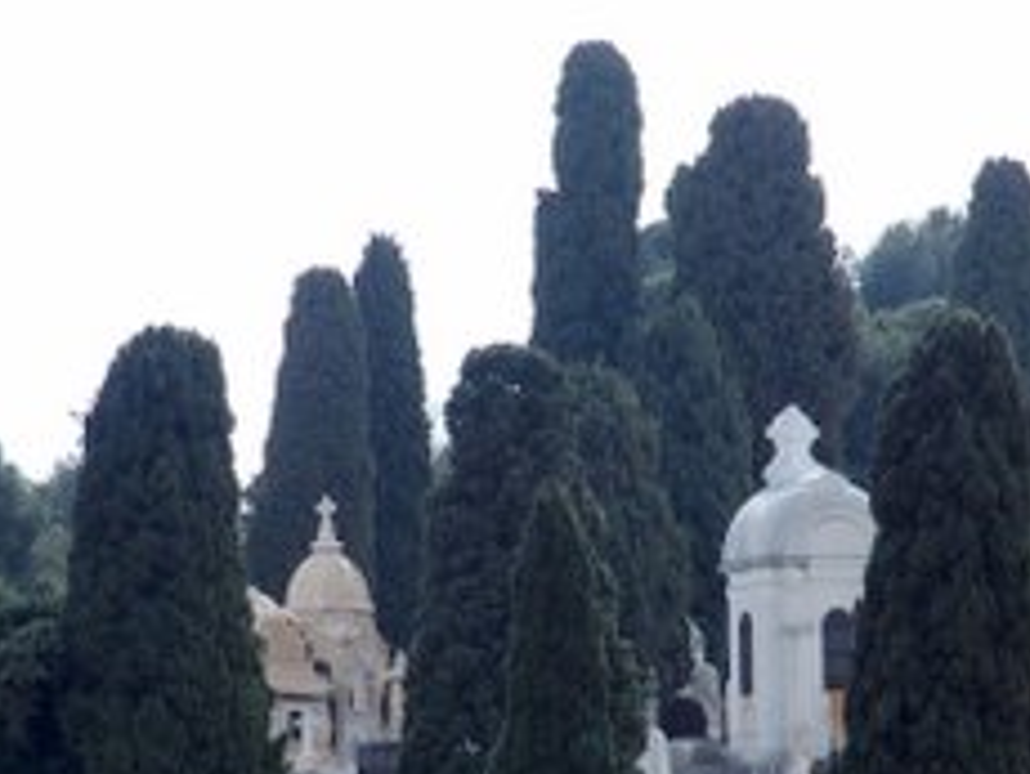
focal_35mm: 625
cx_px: 605
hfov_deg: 3.2
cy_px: 702
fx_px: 18616
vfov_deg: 2.4
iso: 100
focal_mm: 64.3
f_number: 3.5
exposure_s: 1/800
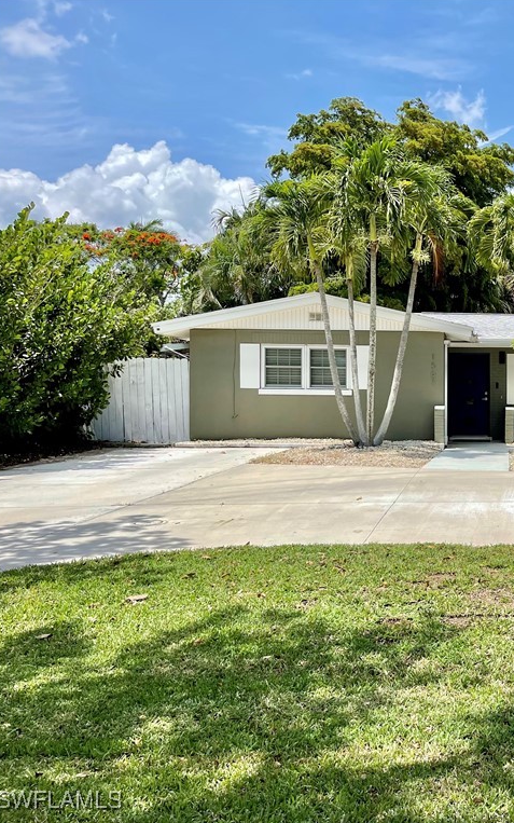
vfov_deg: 52.7
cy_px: 410
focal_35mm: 37
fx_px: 829
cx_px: 542
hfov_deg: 31.2
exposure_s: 1/4525
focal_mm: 5.1
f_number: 1.6
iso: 32
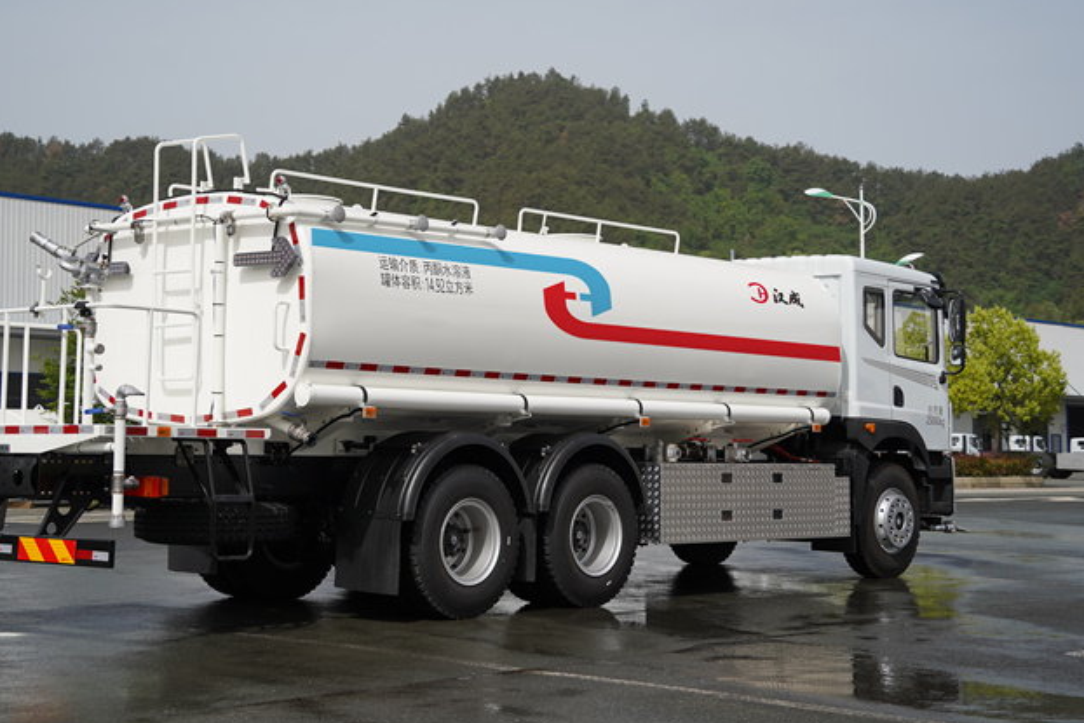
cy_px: 318
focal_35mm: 45
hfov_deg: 43.5
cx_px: 484
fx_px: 1355
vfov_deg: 29.9
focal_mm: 35
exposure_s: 1/800
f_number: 3.2
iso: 125
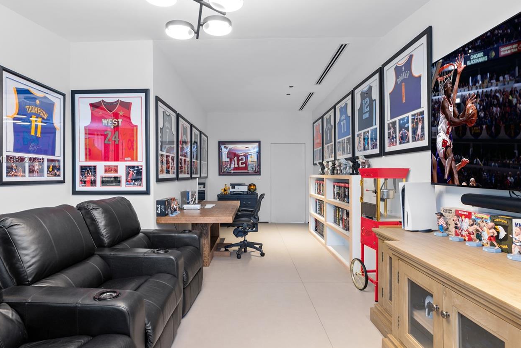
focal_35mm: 18
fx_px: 261
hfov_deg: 89.9
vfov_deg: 67.3
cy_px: 161
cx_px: 244
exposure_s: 1/8
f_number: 5
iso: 200
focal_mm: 14
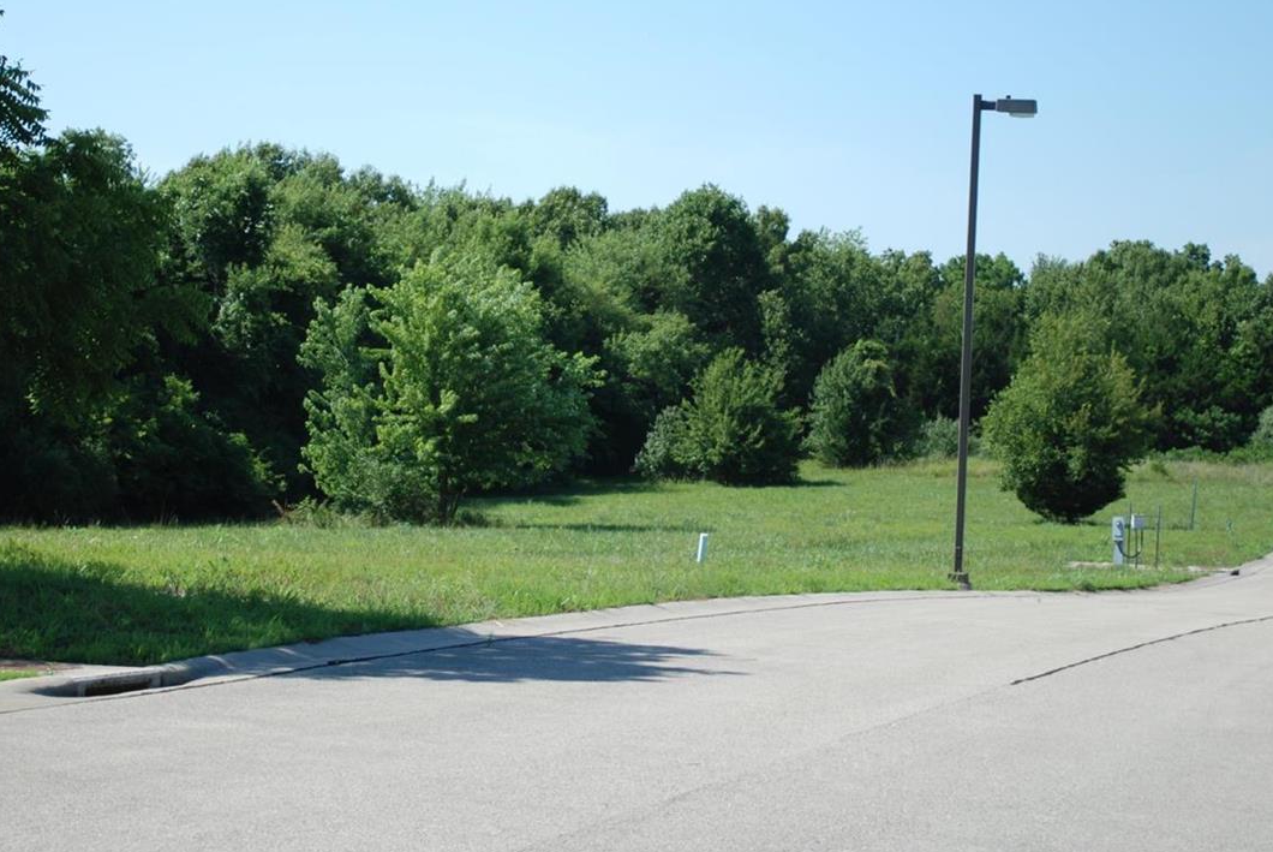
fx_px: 3044
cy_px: 291
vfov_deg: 15.9
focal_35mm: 86
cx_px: 496
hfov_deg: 23.6
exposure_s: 1/500
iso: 140
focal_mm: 38
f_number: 5.3
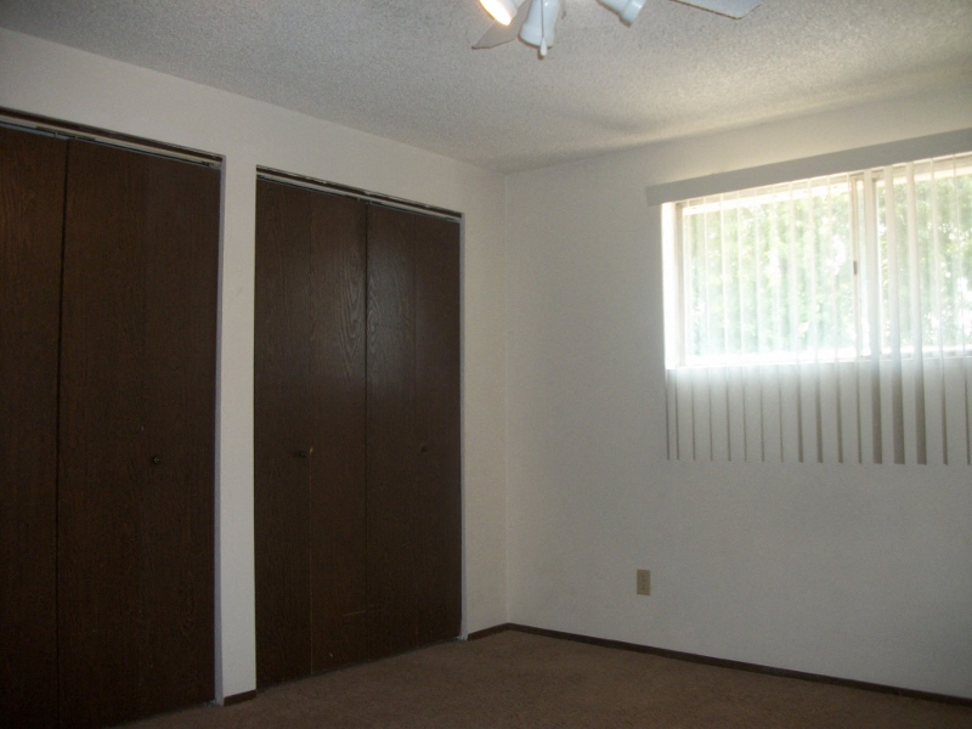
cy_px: 364
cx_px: 486
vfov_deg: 44.2
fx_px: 899
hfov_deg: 56.8
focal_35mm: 32
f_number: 2.9
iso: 160
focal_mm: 5.7
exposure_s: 1/60
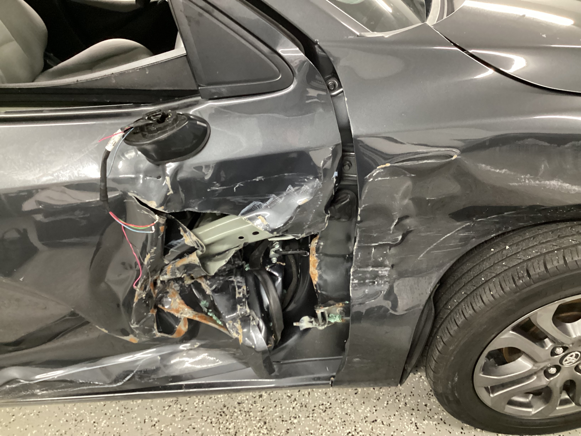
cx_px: 290
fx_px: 520
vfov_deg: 45.4
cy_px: 218
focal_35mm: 31
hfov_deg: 58.4
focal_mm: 3.3
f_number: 2.4
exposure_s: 1/17
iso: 640
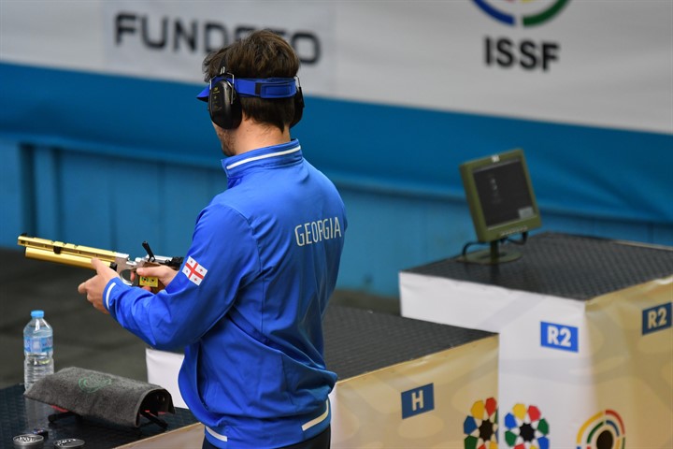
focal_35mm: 300
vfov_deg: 4.6
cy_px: 224
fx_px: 5608
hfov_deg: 6.9
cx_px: 336
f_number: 2.8
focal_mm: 200
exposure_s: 1/800
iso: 1600
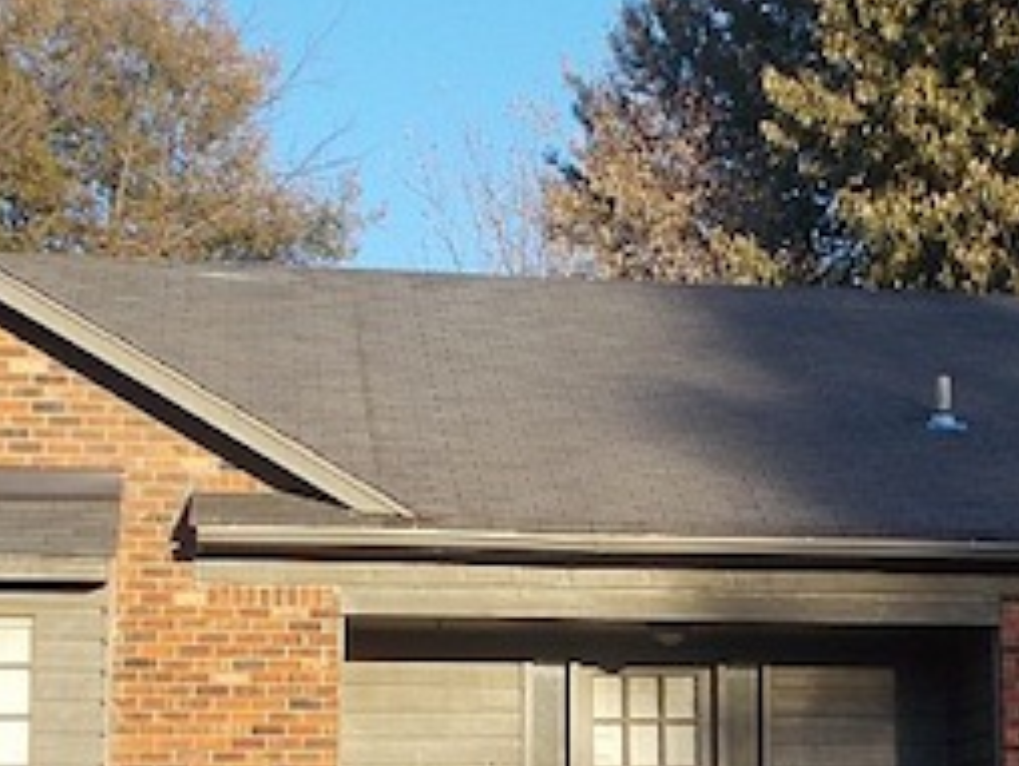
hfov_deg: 21.8
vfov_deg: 16.5
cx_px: 730
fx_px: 2622
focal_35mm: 89
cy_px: 576
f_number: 3.9
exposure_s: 1/250
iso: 80
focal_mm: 6.9
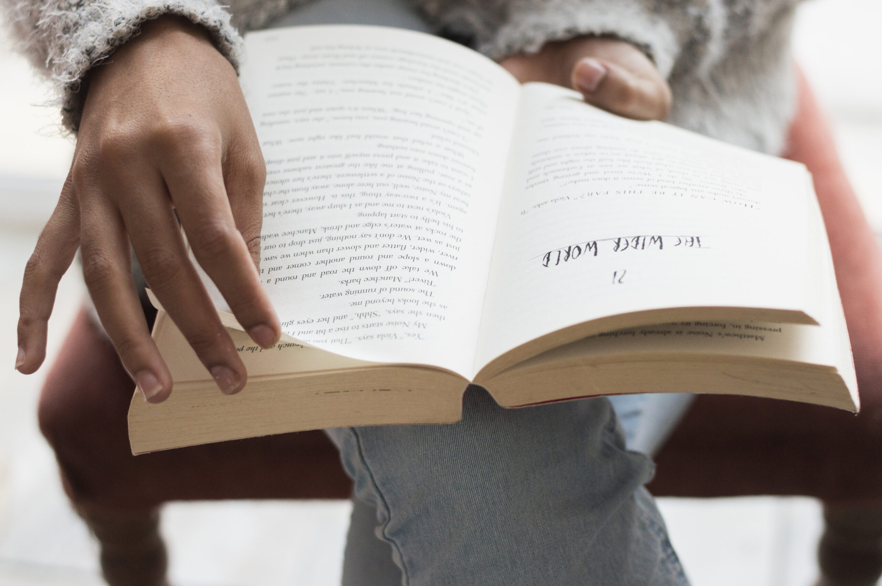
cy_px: 293
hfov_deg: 27.0
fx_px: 1836
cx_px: 441
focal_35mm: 75
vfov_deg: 18.1
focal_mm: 50
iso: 800
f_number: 2.8
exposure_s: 1/200
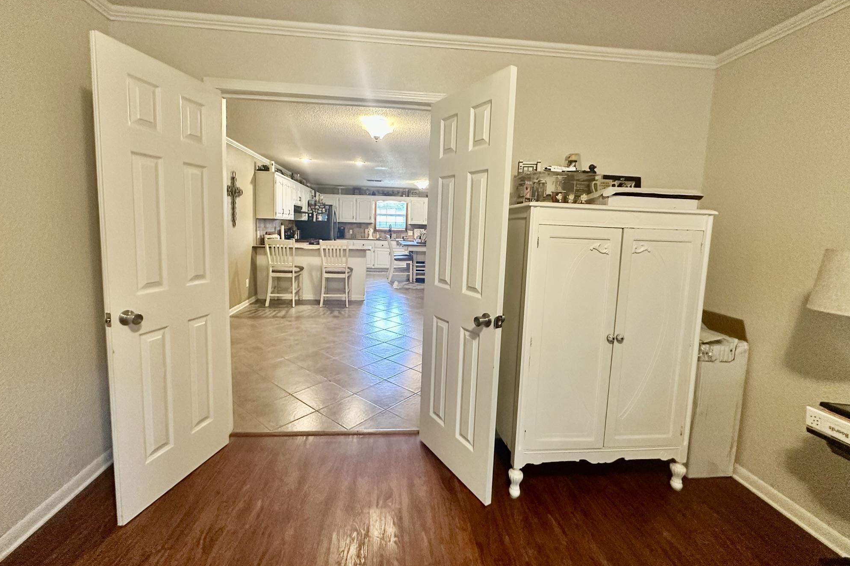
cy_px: 261
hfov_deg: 100.4
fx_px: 354
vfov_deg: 77.2
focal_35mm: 15
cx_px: 414
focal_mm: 2.22
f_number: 2.2
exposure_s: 1/60
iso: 400
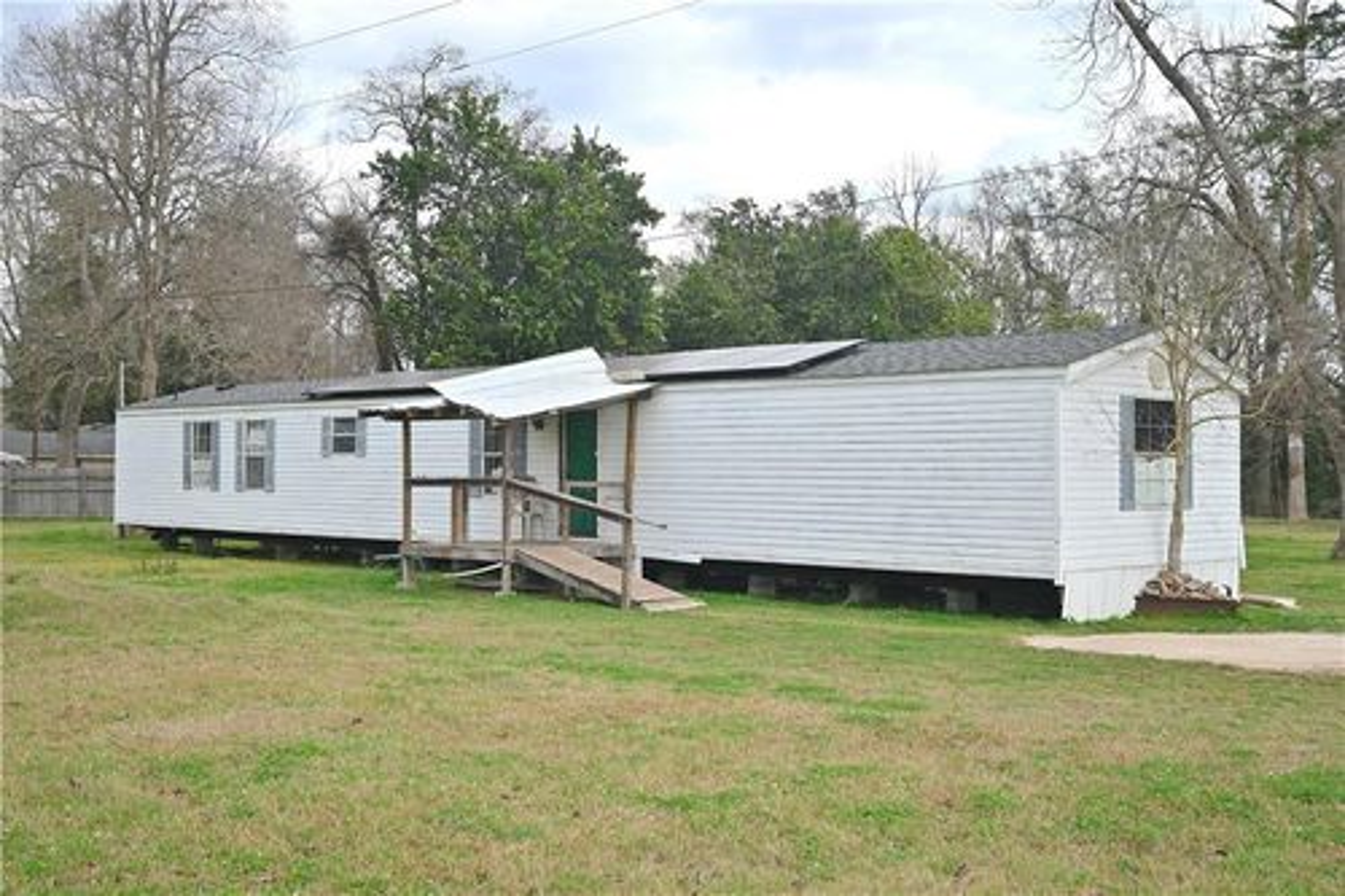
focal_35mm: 42
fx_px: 1569
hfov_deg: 46.4
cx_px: 672
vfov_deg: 31.9
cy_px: 448
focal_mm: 42
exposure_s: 1/100
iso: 125
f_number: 10
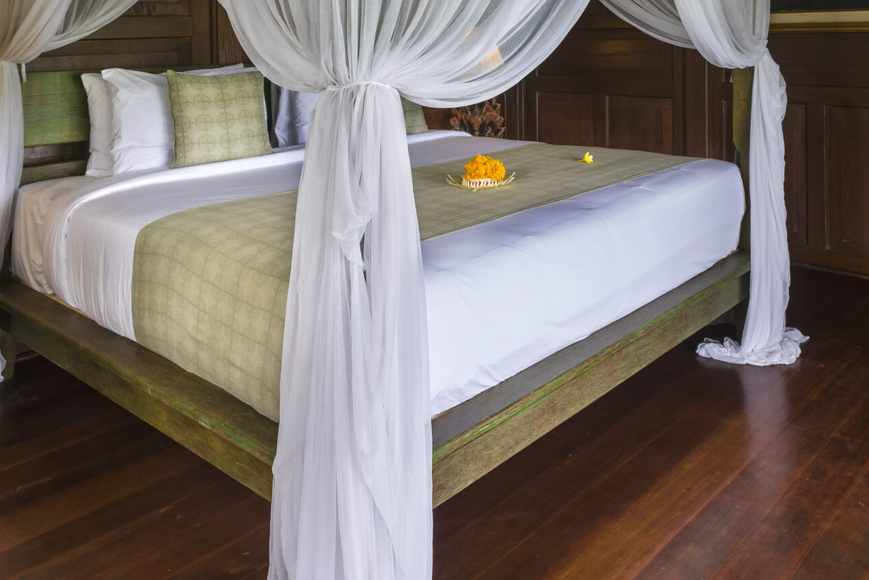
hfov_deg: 57.6
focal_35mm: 32
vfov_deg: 37.4
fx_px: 773
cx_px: 568
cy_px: 21
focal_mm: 16
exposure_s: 1/5
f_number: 8
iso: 100
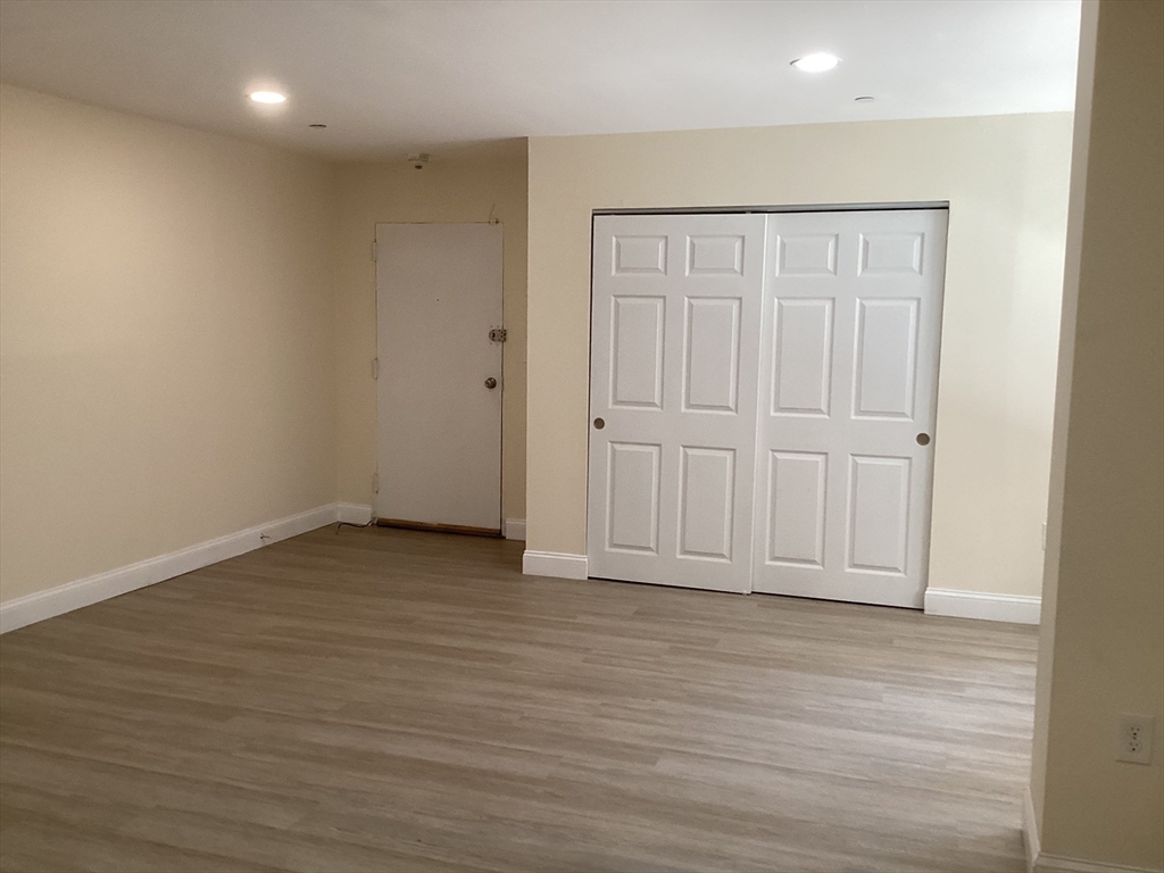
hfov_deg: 58.4
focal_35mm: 31
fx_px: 1042
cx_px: 582
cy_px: 436
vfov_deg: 45.4
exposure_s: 1/60
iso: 125
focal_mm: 3.3
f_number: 2.4
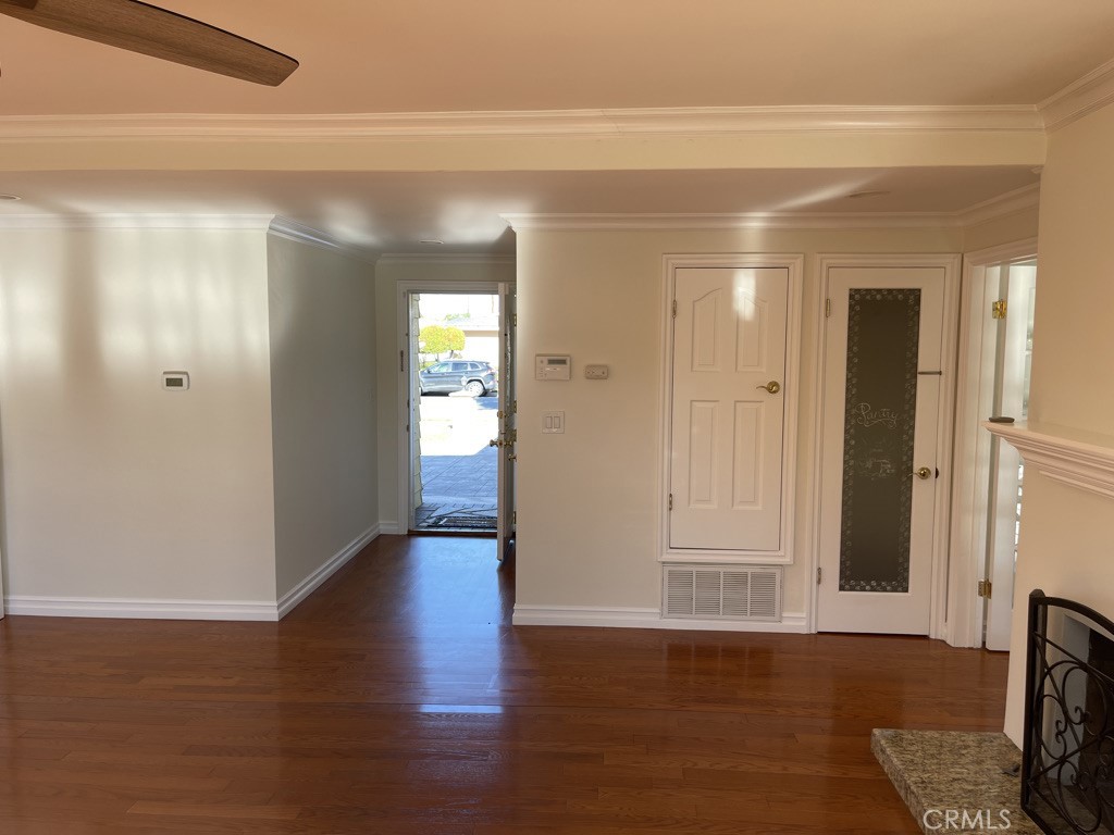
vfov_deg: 53.1
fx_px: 837
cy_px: 418
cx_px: 557
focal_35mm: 26
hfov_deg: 67.3
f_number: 1.6
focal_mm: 5.1
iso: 32
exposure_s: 1/124
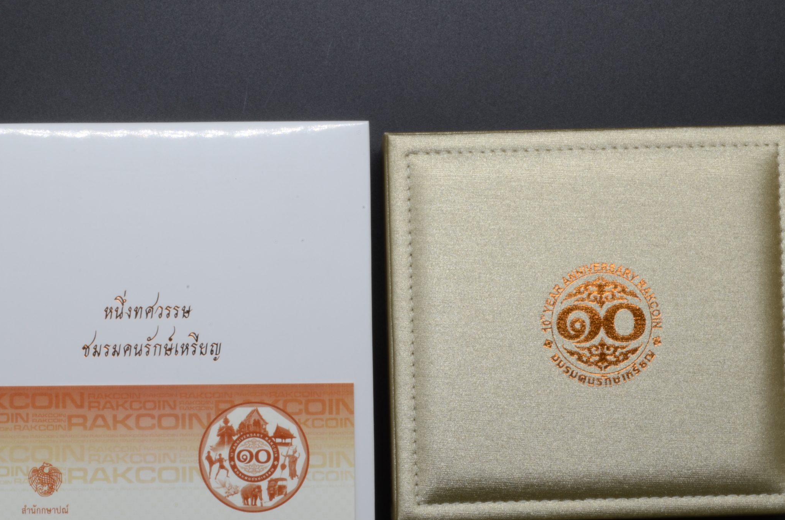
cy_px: 298
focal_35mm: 72
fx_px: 1567
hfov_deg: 28.1
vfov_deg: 18.8
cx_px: 365
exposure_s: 1/2
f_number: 36
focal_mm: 40
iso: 100
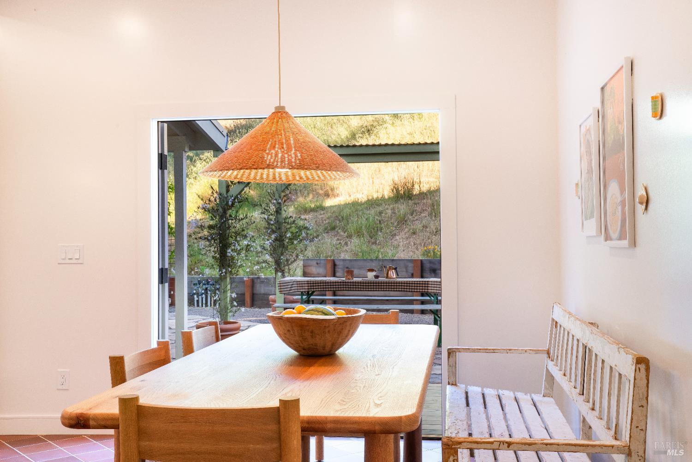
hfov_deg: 45.4
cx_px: 346
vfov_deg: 31.2
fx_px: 826
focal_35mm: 43
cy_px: 231
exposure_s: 1/1.67
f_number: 14
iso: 100
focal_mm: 43
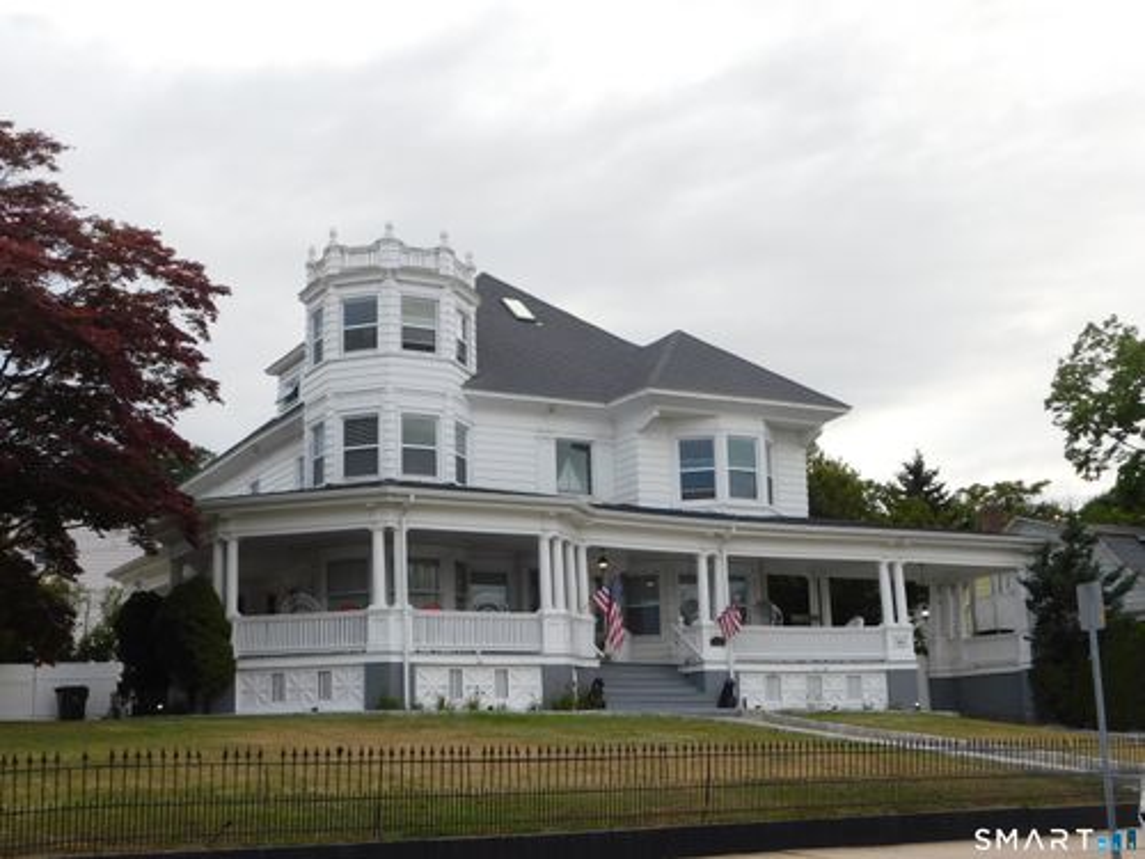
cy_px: 430
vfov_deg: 32.2
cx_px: 572
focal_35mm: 45
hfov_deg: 42.1
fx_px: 1488
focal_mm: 8
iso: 125
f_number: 3.7
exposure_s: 1/250
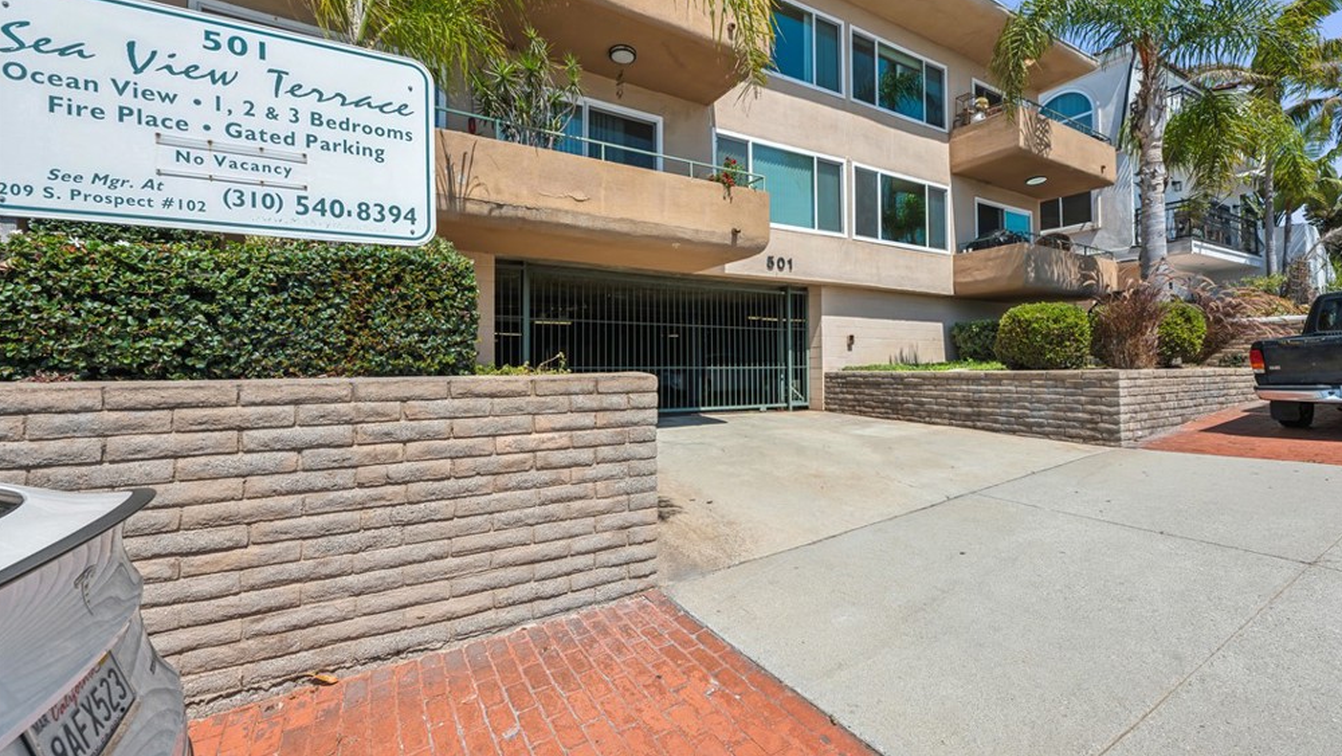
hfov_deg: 103.0
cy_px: 354
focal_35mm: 15
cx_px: 680
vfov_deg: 70.5
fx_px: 534
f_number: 10
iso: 100
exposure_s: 1/320
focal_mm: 14
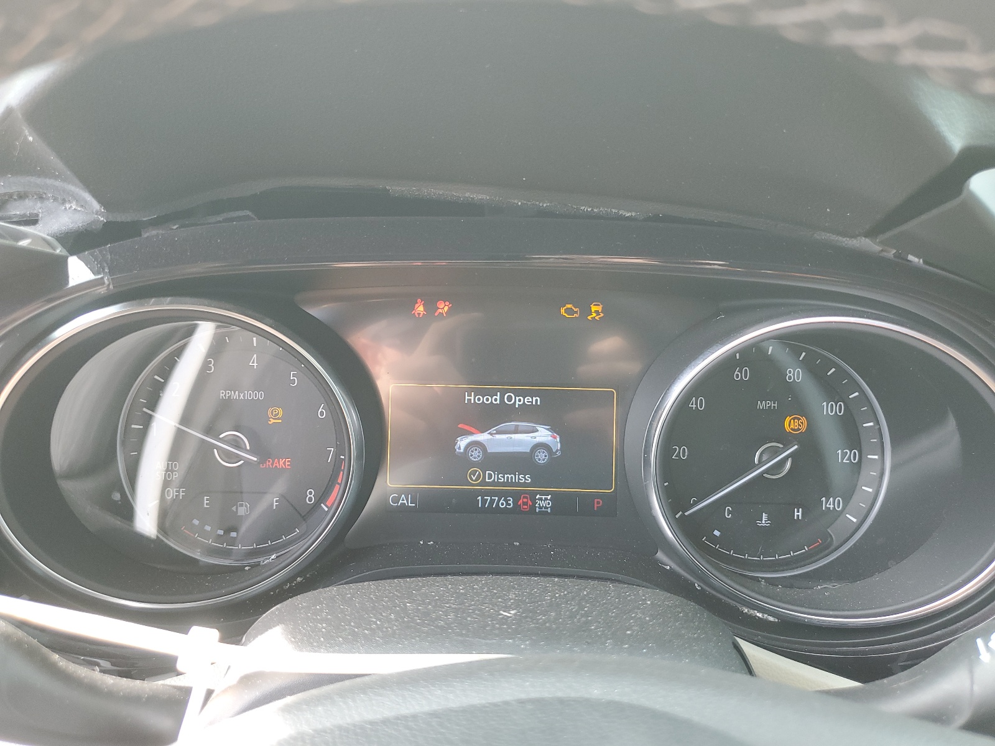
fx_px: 747
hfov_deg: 67.3
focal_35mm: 26
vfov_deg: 53.1
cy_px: 373
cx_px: 498
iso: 74
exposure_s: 1/120
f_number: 1.5
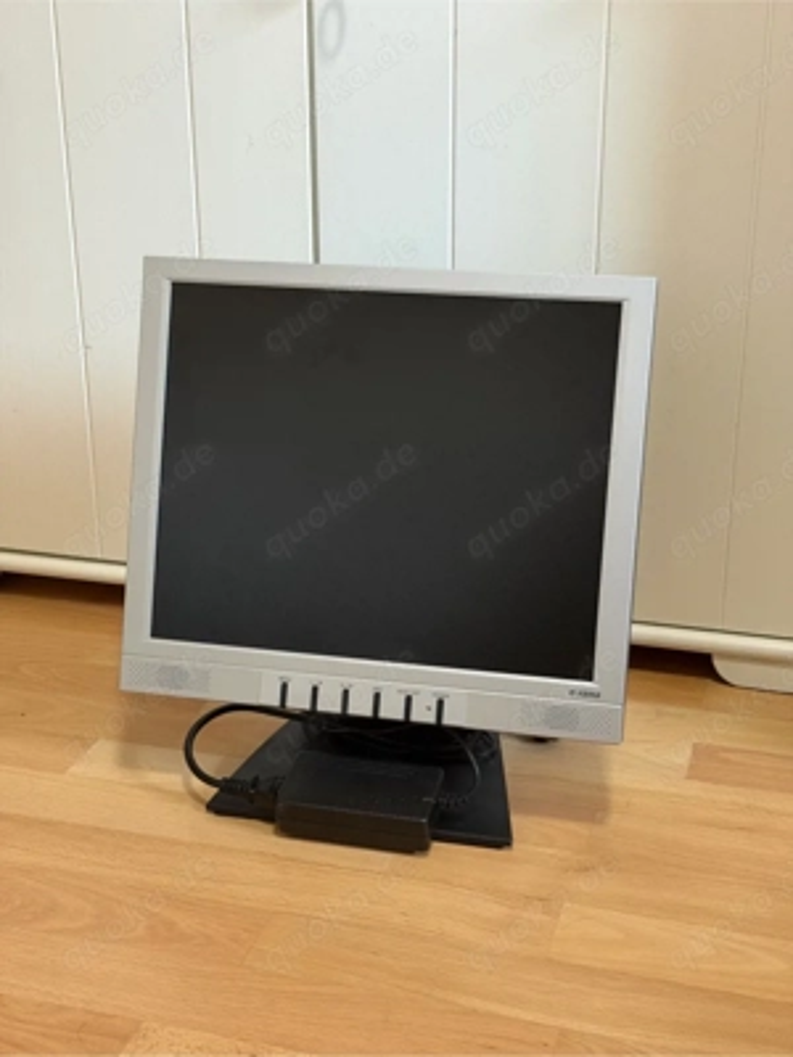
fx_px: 1466
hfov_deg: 30.3
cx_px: 396
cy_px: 528
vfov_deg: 39.7
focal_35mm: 48
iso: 400
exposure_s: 1/40
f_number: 1.78
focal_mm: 6.76
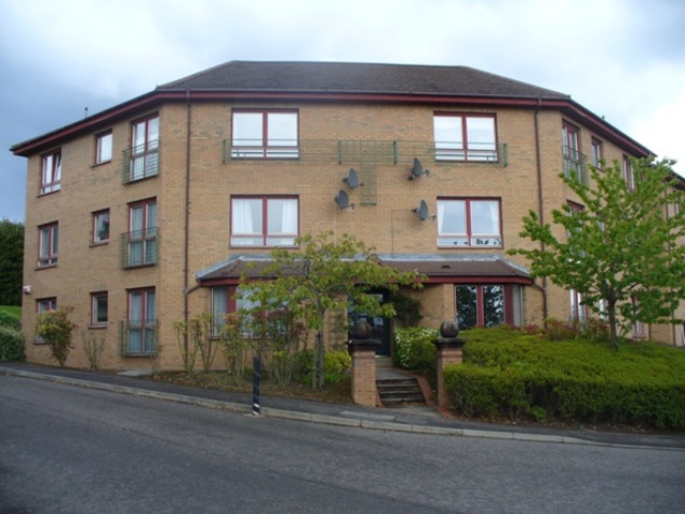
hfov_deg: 50.1
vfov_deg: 38.7
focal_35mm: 37
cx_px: 342
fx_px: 732
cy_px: 257
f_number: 2.8
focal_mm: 6.1
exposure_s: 1/250
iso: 80
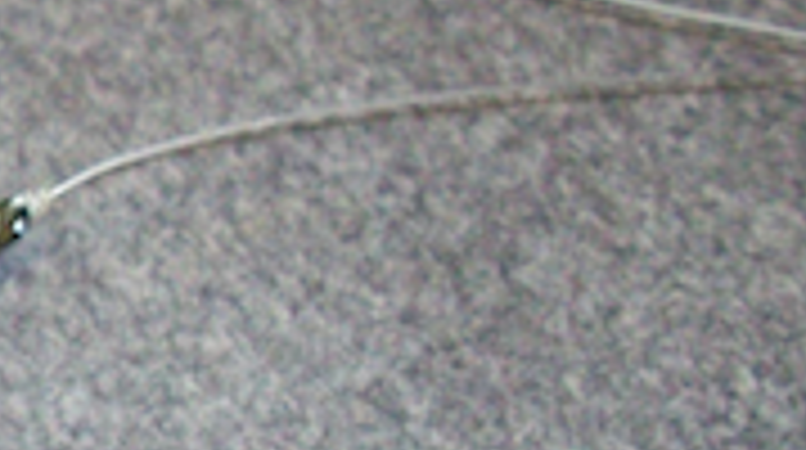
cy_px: 326
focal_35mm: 158
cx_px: -635
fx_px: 3371
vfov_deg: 7.6
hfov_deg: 12.5
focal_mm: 6.2
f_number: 2.8
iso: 160
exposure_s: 1/45
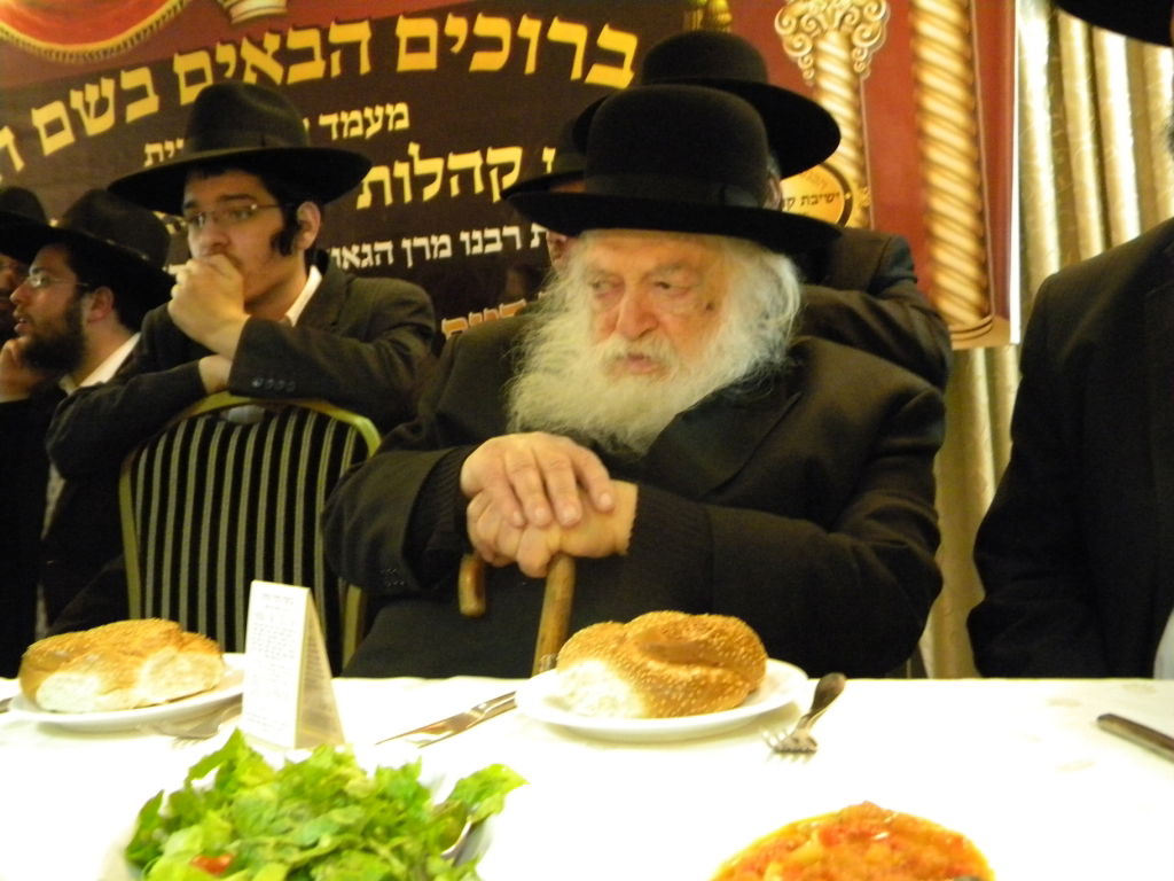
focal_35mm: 36
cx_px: 587
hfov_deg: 51.4
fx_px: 1221
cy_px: 440
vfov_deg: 39.7
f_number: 3.7
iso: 800
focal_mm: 6.4
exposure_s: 1/41.7
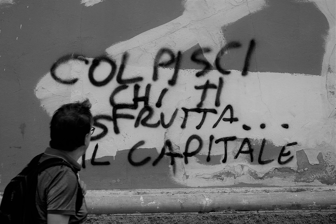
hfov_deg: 15.2
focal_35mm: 135
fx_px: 1260
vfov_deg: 10.2
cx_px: 168
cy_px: 112
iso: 200
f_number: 7.1
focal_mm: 90
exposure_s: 1/250
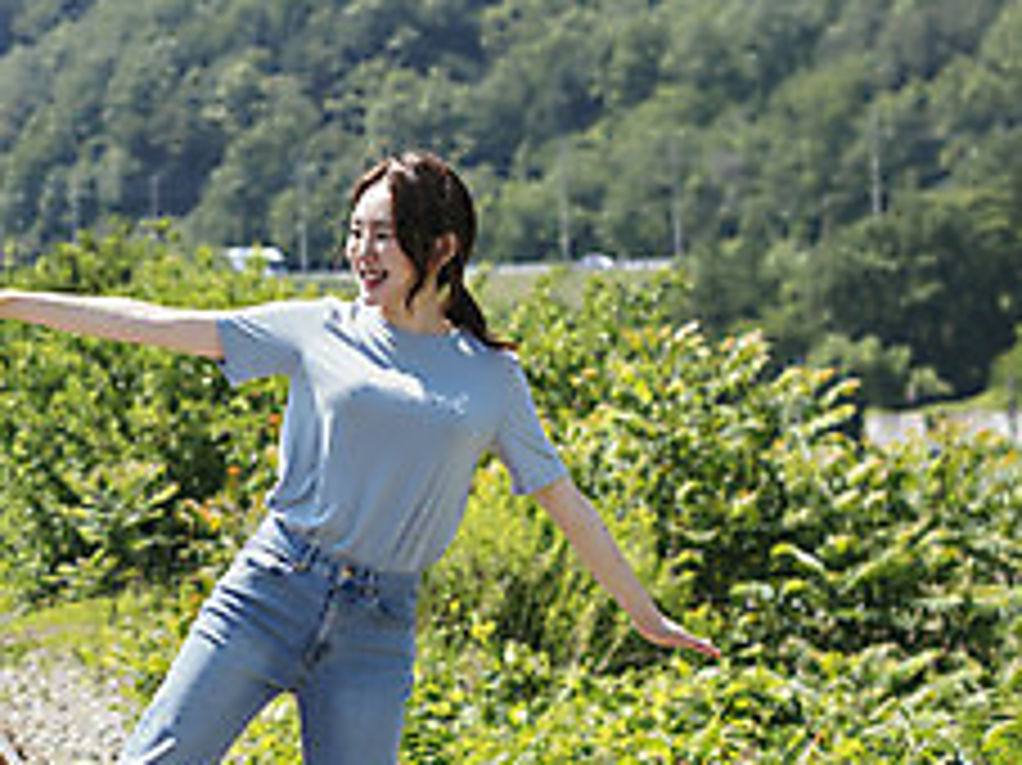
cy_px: 572
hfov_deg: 15.1
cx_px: -128
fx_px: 3748
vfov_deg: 11.6
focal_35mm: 127
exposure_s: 1/1600
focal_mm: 50
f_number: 3.2
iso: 100
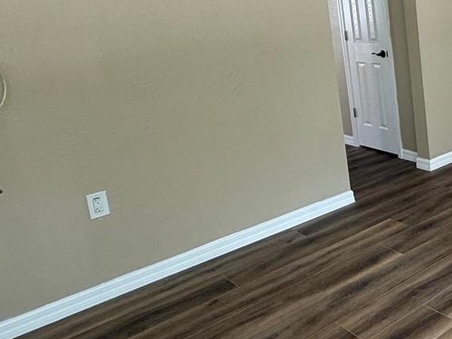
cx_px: 514
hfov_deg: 37.8
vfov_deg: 35.2
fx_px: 522
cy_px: 85
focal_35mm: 40
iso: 160
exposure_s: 1/99
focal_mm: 2.22
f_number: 2.2
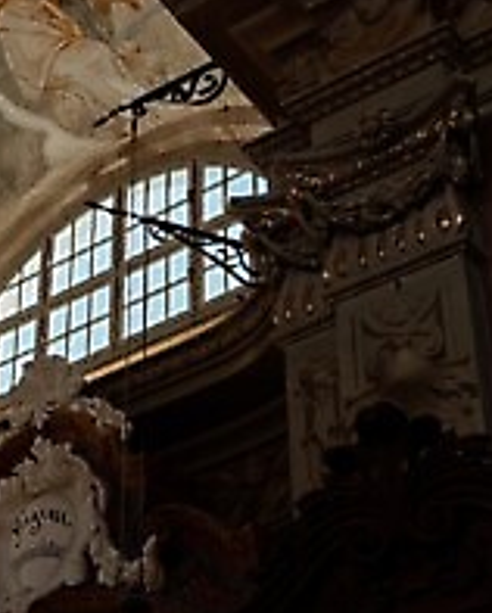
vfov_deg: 17.9
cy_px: 196
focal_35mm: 107
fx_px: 1945
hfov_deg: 13.8
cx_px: -187
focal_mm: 50
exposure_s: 1/125
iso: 160
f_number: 3.2
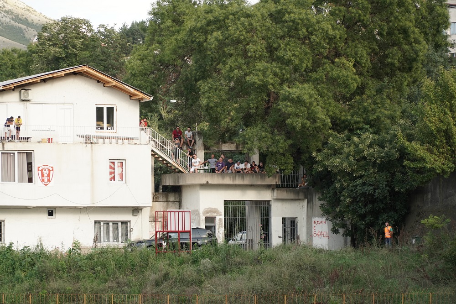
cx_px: 228
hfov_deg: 13.0
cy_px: 152
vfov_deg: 8.7
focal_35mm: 158
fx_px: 1994
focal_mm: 105
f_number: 4
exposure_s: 1/640
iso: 400
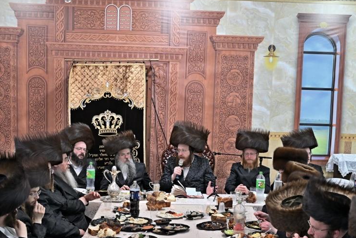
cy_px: 136
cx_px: 192
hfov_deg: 39.6
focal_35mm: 50
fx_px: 495
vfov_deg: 27.0
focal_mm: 24
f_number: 4
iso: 500
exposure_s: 1/160
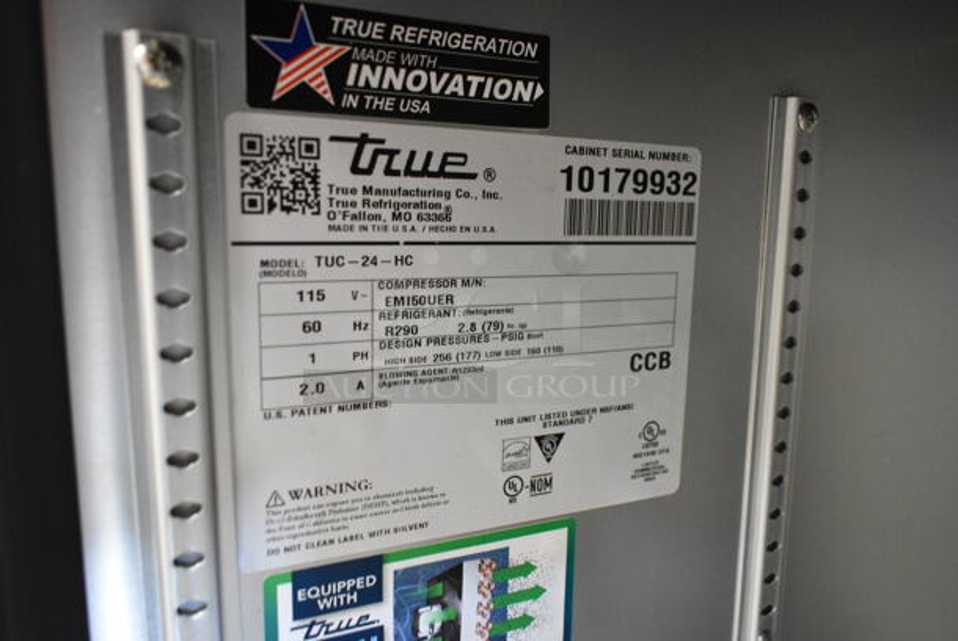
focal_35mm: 27
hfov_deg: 67.3
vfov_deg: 48.0
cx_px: 479
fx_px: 719
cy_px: 320
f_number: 3.5
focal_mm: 18
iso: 2500
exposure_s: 1/30
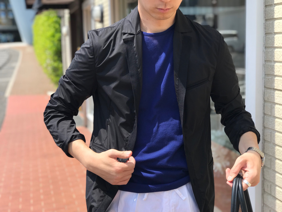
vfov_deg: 25.7
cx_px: 141
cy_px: 106
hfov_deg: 33.8
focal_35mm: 57
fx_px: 464
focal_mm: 6.6
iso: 20
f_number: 2.8
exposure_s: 1/651
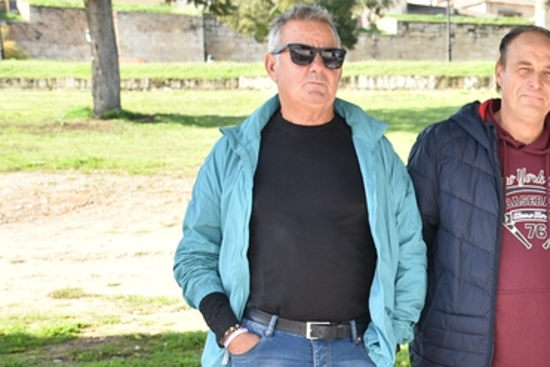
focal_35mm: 80
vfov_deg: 16.6
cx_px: 651
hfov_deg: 23.3
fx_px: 1223
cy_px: 408
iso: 100
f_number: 3.5
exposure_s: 1/125
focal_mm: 22
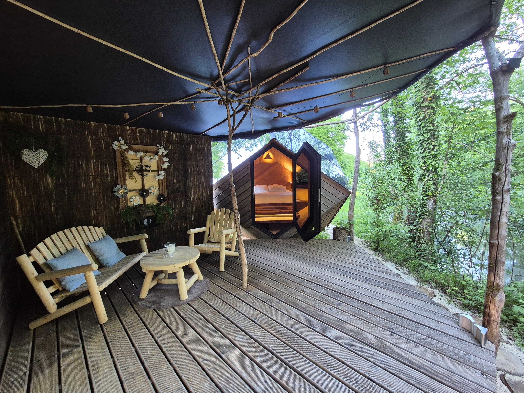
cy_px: 196
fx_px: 197
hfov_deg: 106.2
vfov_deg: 89.9
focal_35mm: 13
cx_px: 262
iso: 640
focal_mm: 2.2
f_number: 2.2
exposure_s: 1/50
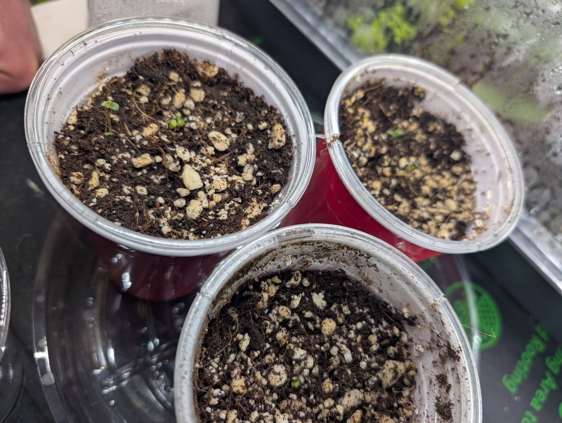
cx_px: 281
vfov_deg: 56.9
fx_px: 390
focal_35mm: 24
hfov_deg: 71.5
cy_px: 212
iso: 40
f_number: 1.68
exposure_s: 1/292
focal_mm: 6.9
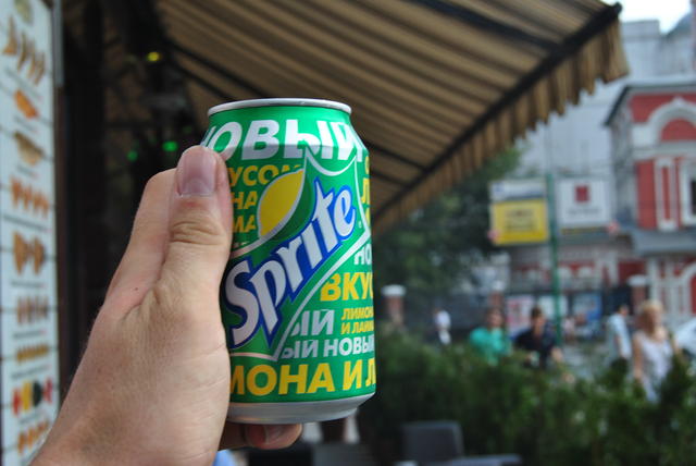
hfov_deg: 35.0
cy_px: 233
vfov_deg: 23.8
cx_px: 348
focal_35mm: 57
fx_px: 1103
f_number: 9
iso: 200
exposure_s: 1/125
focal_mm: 38
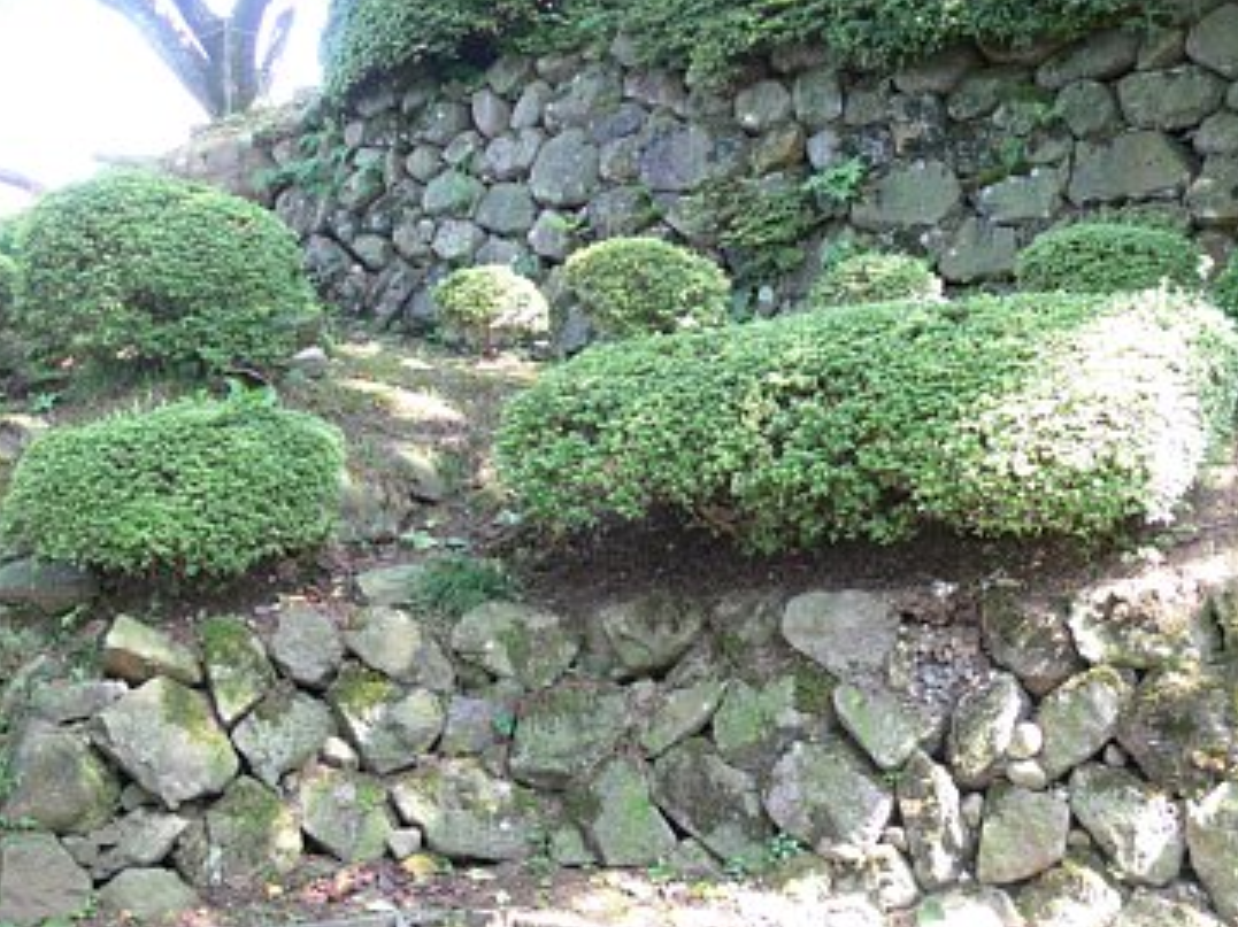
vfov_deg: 36.8
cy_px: 434
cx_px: 676
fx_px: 1394
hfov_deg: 47.8
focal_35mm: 39
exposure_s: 1/30
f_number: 2.8
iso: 80
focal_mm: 7.4
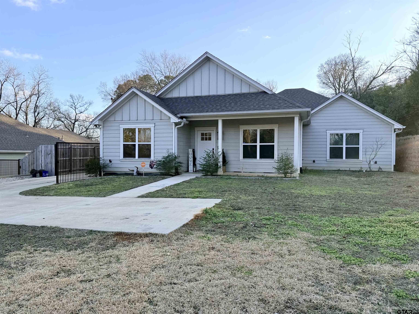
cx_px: 210
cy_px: 157
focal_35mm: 24
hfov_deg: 71.6
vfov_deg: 56.8
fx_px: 291
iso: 100
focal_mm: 6.76
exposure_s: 1/1522
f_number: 1.78
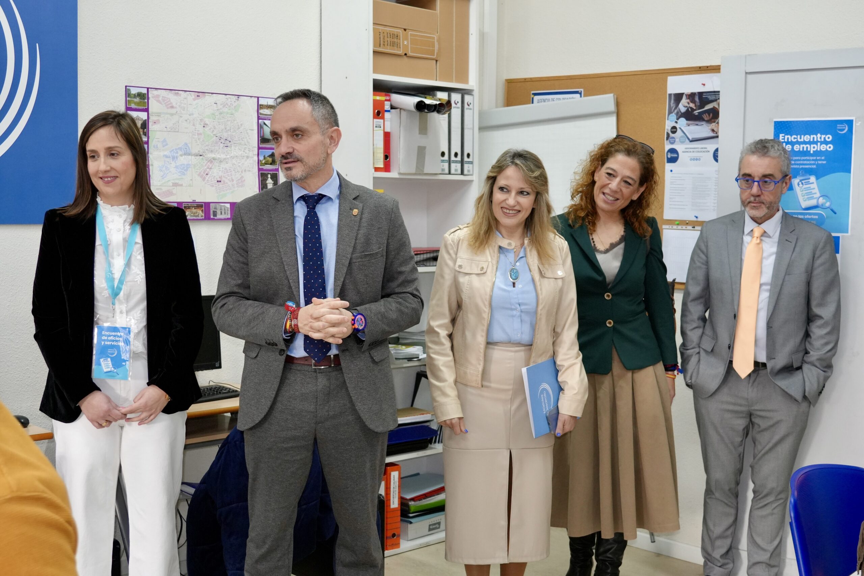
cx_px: 432
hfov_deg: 42.3
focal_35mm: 46
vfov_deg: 28.9
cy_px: 288
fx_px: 1116
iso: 1600
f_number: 4
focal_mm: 31
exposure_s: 1/160
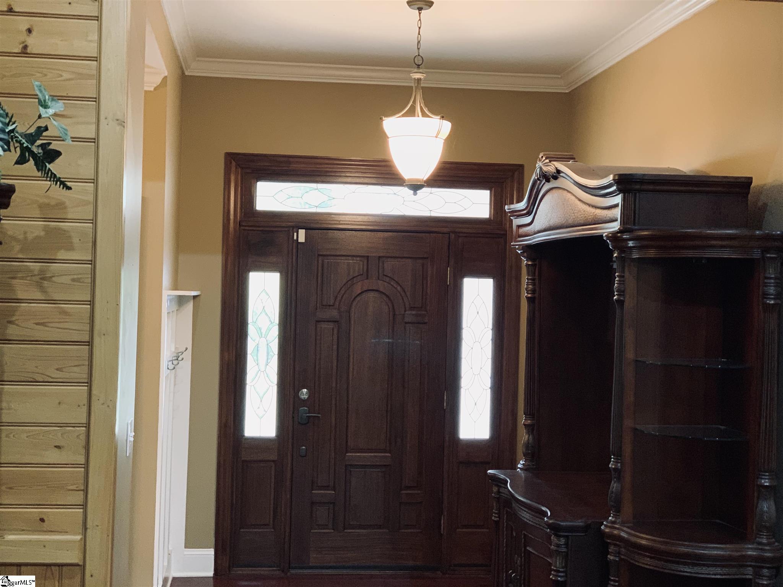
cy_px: 294
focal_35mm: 52
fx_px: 1176
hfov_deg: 36.8
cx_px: 392
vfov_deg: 28.0
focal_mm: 6
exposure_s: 1/30
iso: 640
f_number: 2.4
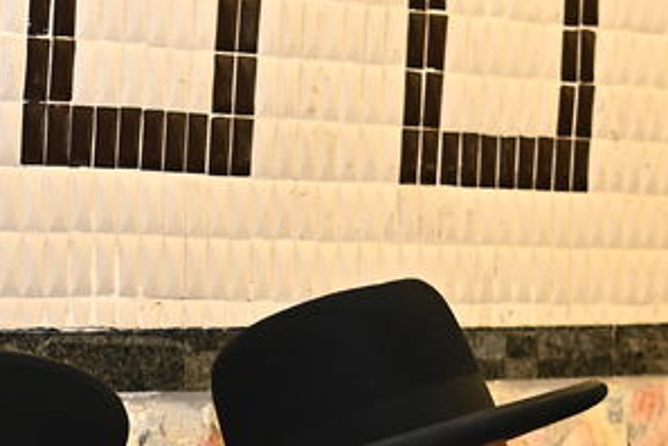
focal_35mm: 160
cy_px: 576
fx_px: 2969
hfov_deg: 12.3
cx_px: -265
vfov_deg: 8.5
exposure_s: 1/160
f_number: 3.5
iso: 640
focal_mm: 34
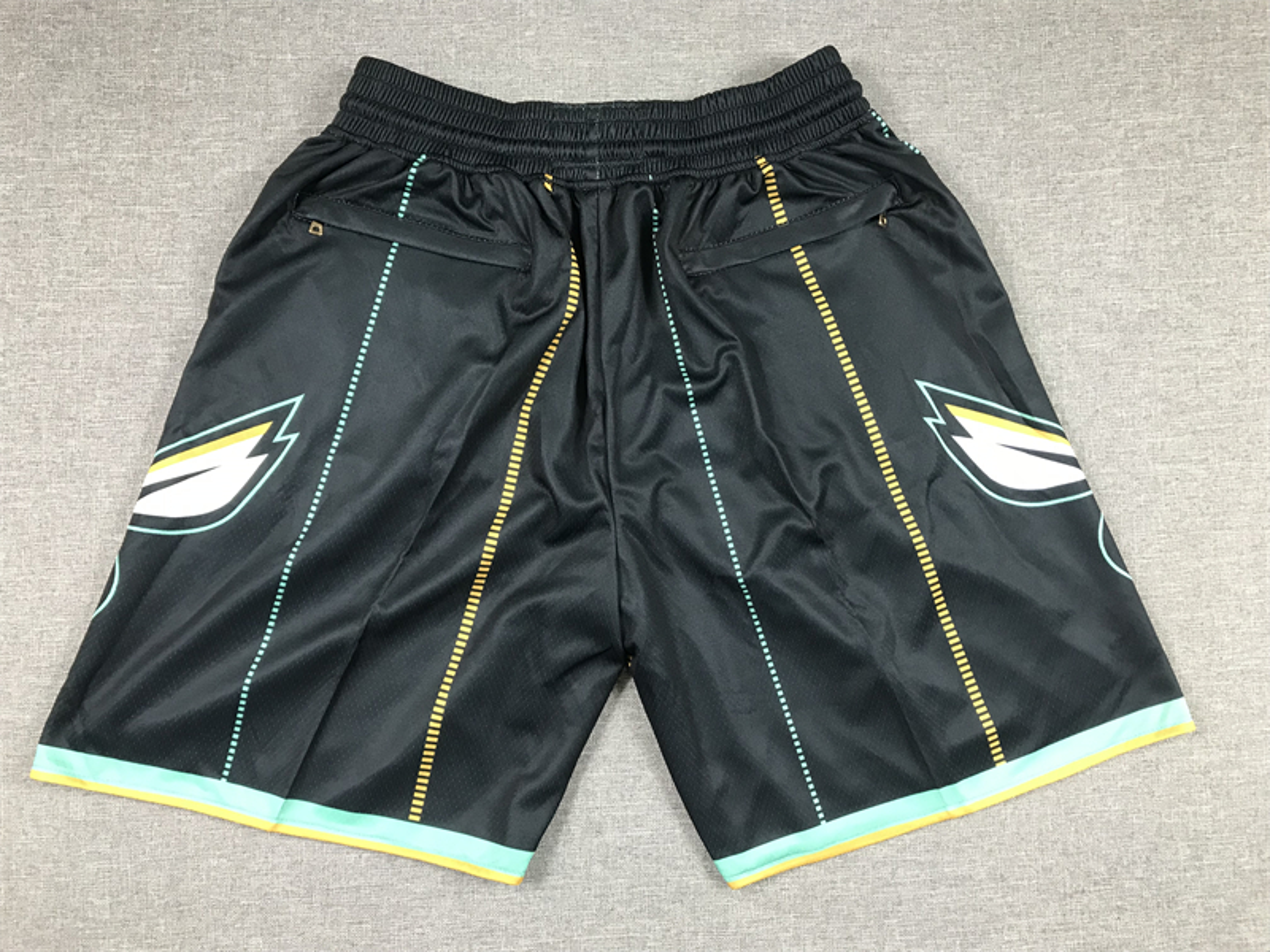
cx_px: 635
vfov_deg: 49.7
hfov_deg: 63.4
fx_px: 1027
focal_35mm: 28
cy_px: 476
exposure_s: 1/33
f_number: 1.8
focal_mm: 3.99
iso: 40
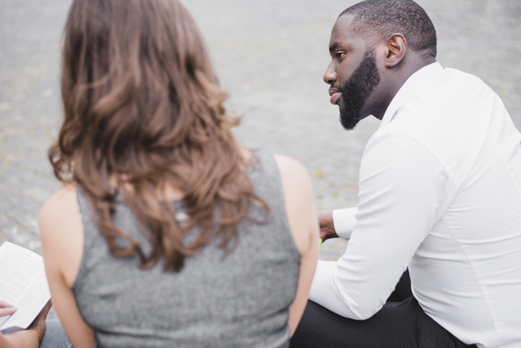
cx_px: 260
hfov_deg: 39.6
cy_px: 174
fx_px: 724
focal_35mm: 50
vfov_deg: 27.0
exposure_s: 1/160
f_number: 2.2
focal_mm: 50
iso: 200
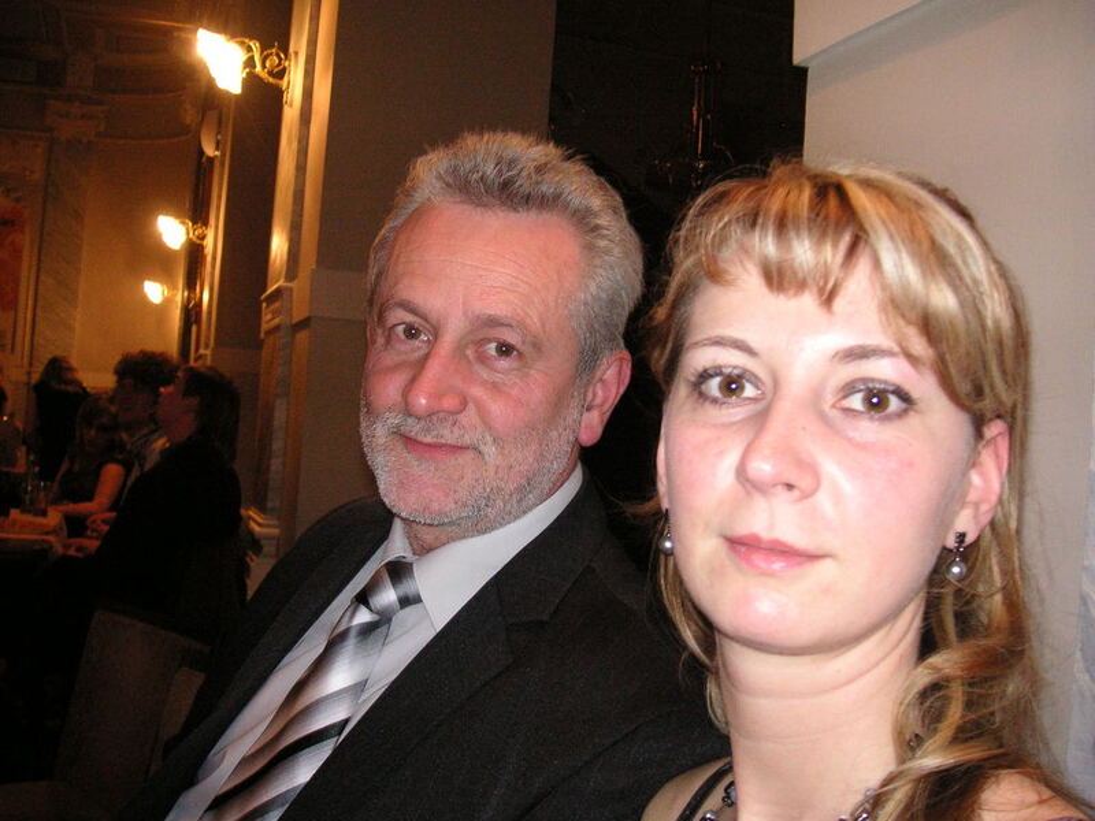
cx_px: 548
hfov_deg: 50.1
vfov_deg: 38.7
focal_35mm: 37
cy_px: 410
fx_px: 1170
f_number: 2.8
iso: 160
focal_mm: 6.1
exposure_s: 1/45
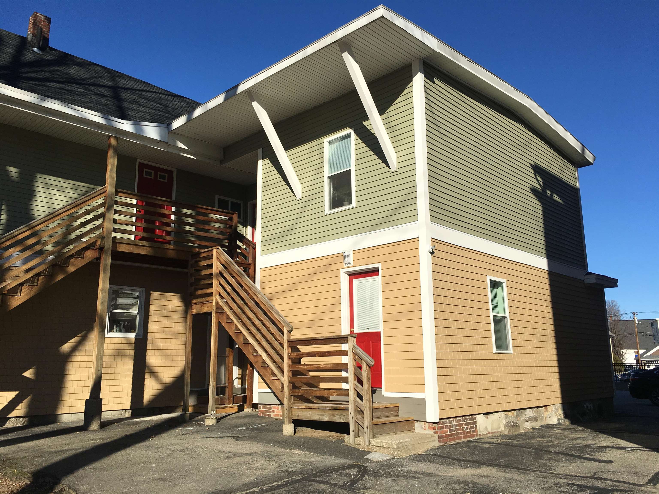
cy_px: 247
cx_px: 330
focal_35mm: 29
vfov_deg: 48.2
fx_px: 552
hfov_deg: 61.7
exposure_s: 1/2564
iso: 25
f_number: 2.2
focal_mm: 4.15
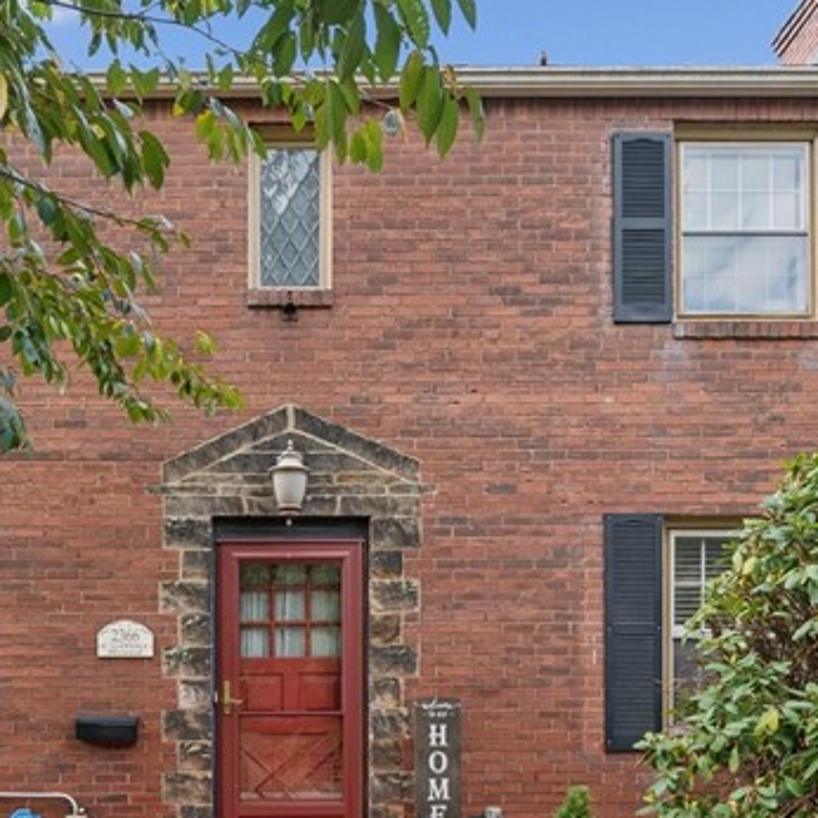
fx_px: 856
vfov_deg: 45.4
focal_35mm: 32
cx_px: 281
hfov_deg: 50.3
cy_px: 762
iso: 125
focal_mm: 12
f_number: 11
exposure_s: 1/20
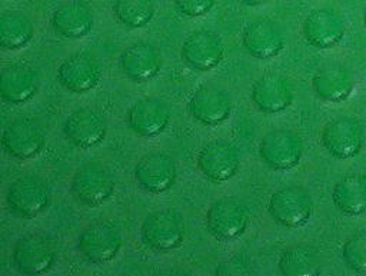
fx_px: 2564
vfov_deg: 5.9
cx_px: 640
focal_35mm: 242
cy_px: -378
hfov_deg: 7.9
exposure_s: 1/60
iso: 140
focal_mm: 4.99
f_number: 4.5
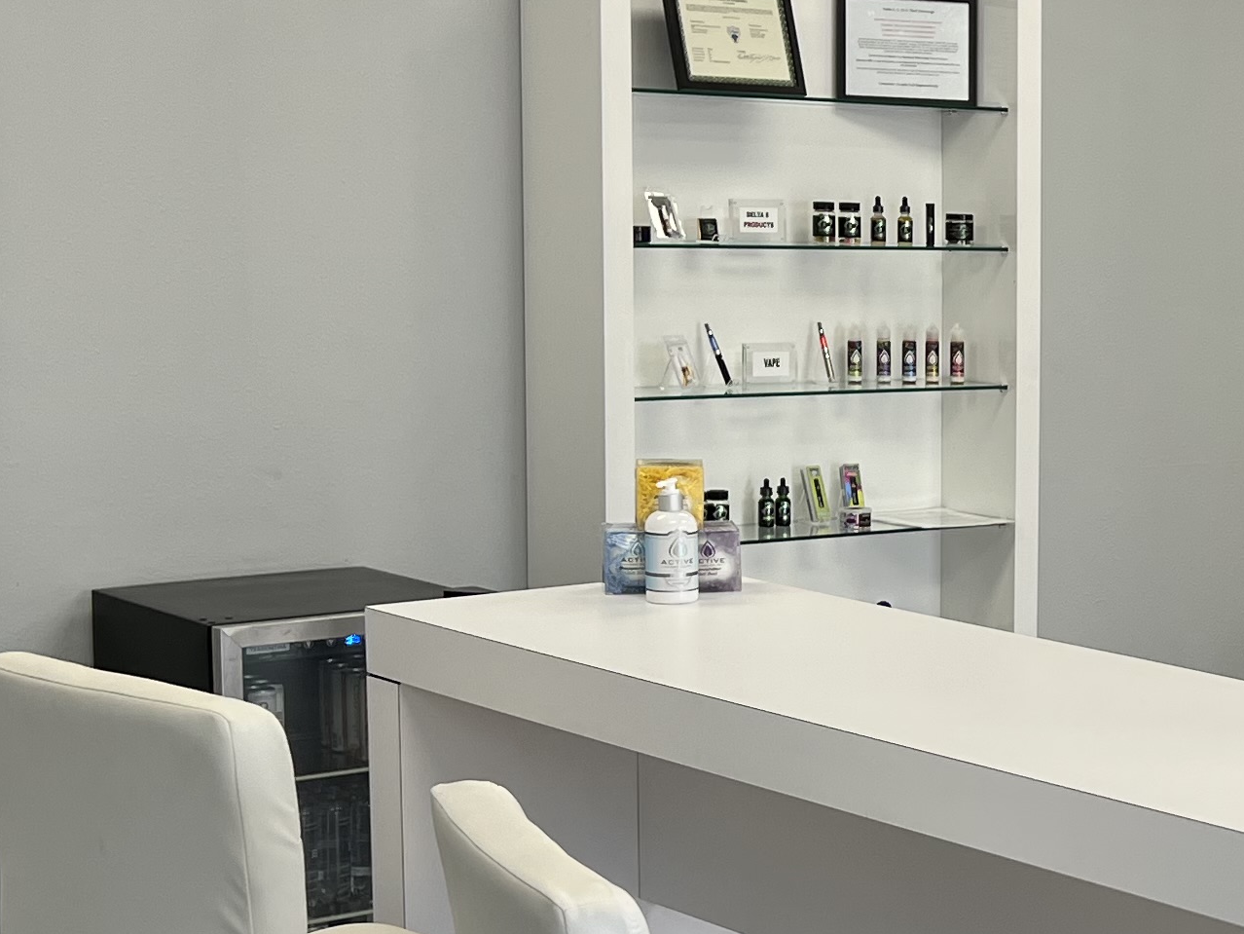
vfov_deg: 18.0
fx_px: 2947
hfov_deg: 22.4
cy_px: 514
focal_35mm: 82
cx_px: 1396
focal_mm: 5.7
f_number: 1.5
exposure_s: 1/164
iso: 50
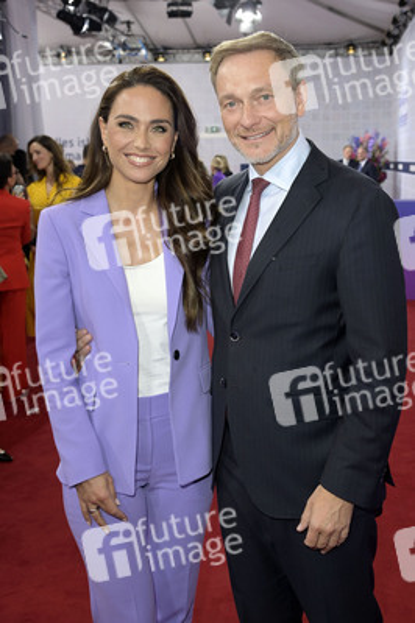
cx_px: 208
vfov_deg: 48.5
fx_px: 693
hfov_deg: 33.3
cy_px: 312
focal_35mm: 40
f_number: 5.6
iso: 800
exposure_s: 1/250
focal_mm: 40
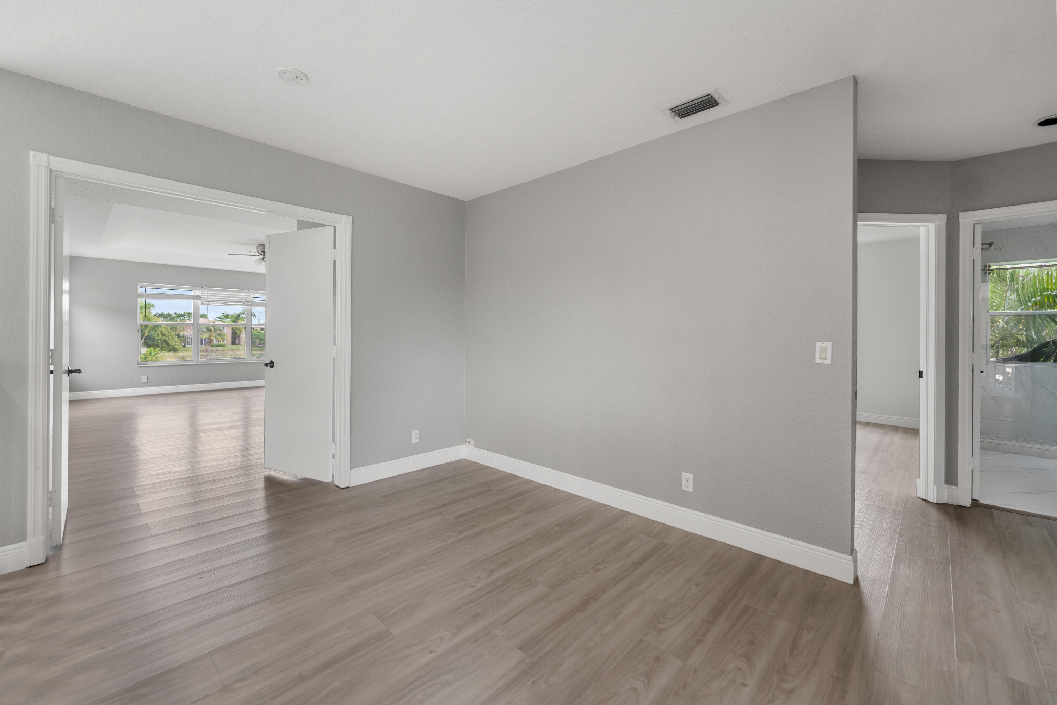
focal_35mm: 14
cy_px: 352
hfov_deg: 104.3
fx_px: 411
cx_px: 528
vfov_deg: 81.2
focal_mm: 14
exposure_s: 1/125
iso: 2000
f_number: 3.2
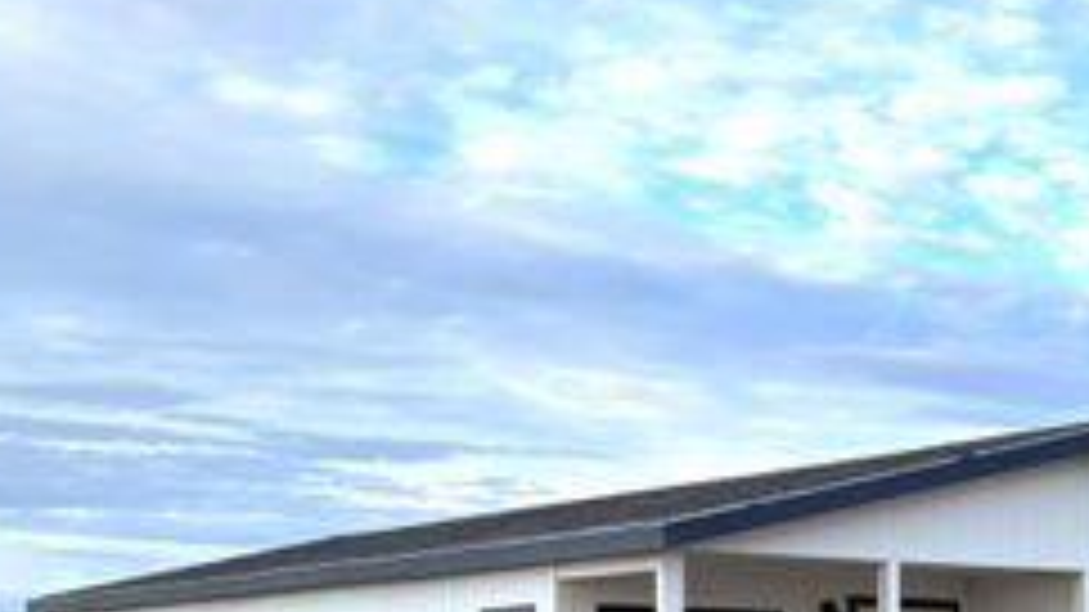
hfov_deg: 25.5
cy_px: 704
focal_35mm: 81
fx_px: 2338
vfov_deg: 14.5
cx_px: 940
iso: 50
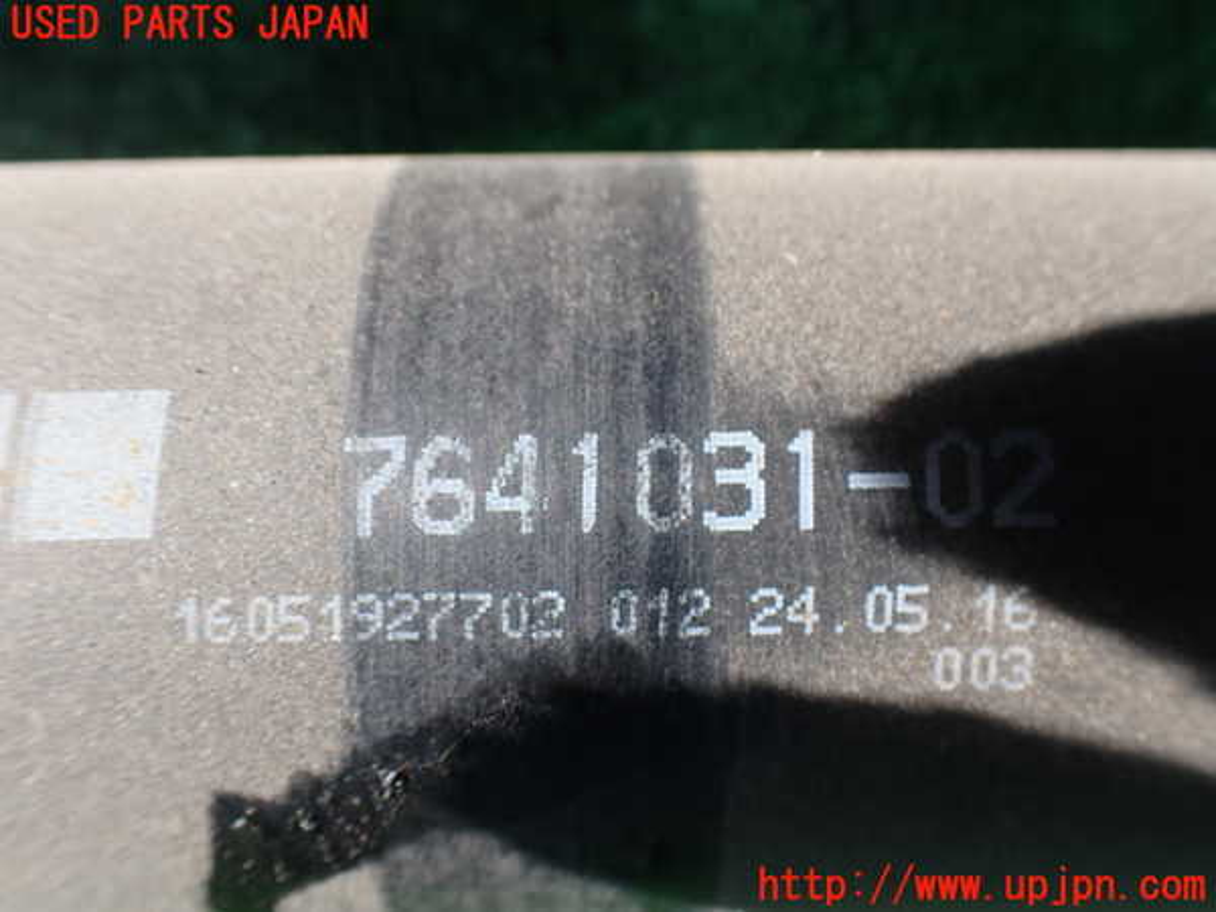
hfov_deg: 60.0
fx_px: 1054
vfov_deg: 46.8
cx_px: 608
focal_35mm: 30
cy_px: 456
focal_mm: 5.4
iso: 100
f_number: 3.2
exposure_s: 1/320
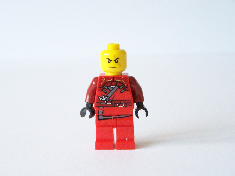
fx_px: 455
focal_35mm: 67
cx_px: 118
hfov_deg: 29.0
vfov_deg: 21.9
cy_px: 88
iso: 400
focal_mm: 11.1
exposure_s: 1/180
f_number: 3.2
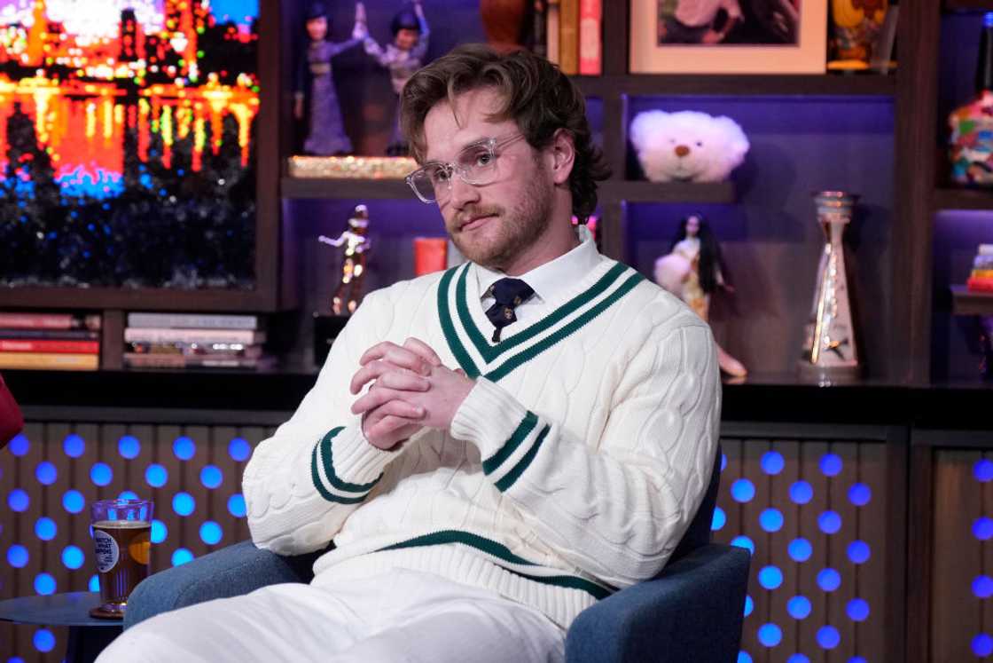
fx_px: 2896
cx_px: 496
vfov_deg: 13.0
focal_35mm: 105
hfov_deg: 19.5
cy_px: 332
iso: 2500
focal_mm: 70
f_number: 2.8
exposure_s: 1/160
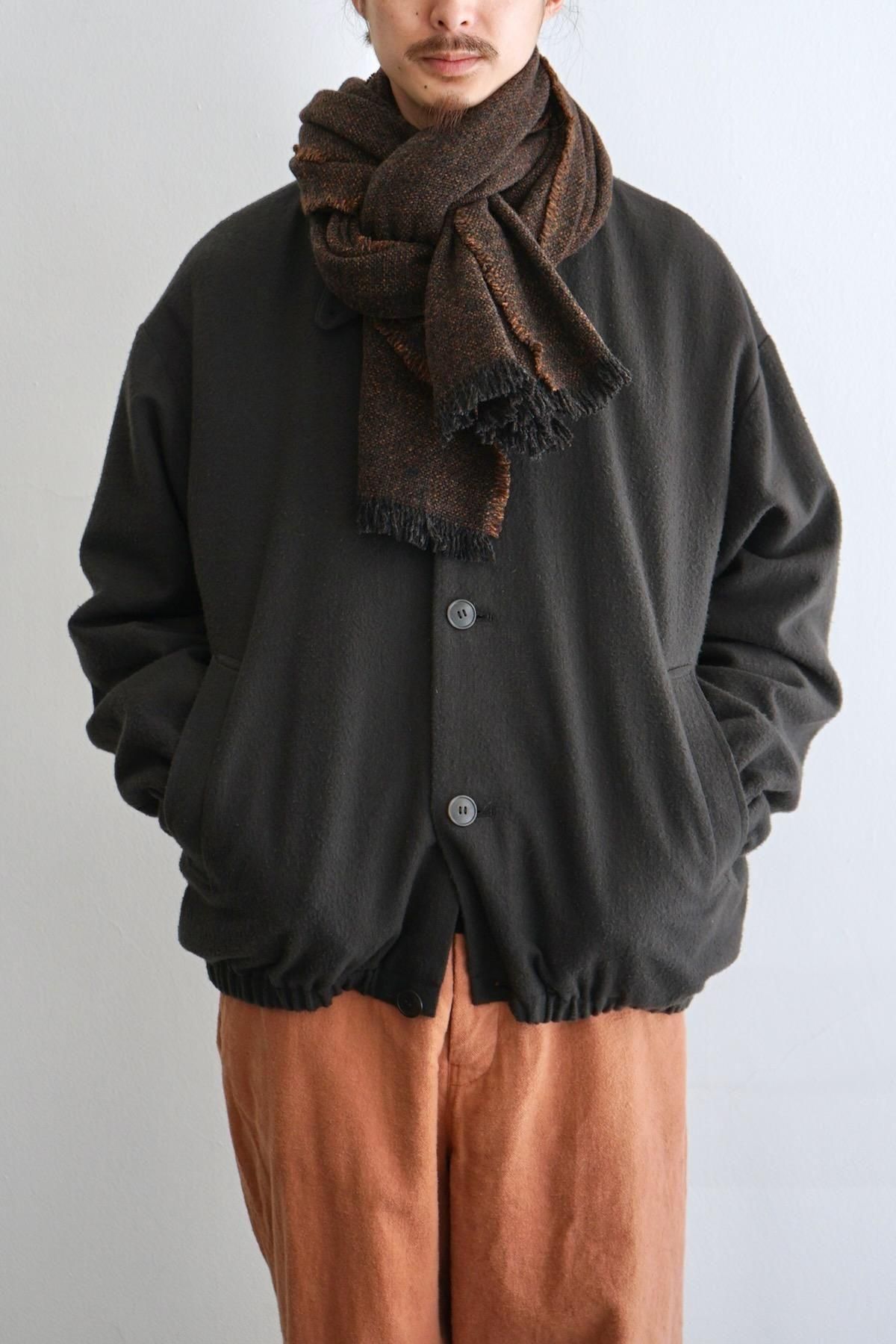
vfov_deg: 37.5
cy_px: 672
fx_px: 1979
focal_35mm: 53
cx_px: 448
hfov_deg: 25.5
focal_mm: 53
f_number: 5
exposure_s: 1/60
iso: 250
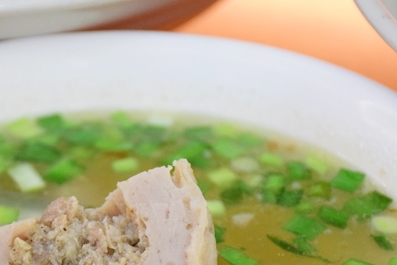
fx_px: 2174
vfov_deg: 7.0
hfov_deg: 10.4
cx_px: 92
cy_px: 231
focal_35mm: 197
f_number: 5
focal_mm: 70
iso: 4000
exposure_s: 1/400
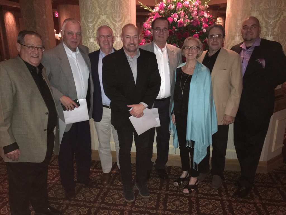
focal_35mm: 29
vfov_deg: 48.2
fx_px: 240
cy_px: 108
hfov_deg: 61.7
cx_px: 143
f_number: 2.2
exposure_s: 1/16
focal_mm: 4.15
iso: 400
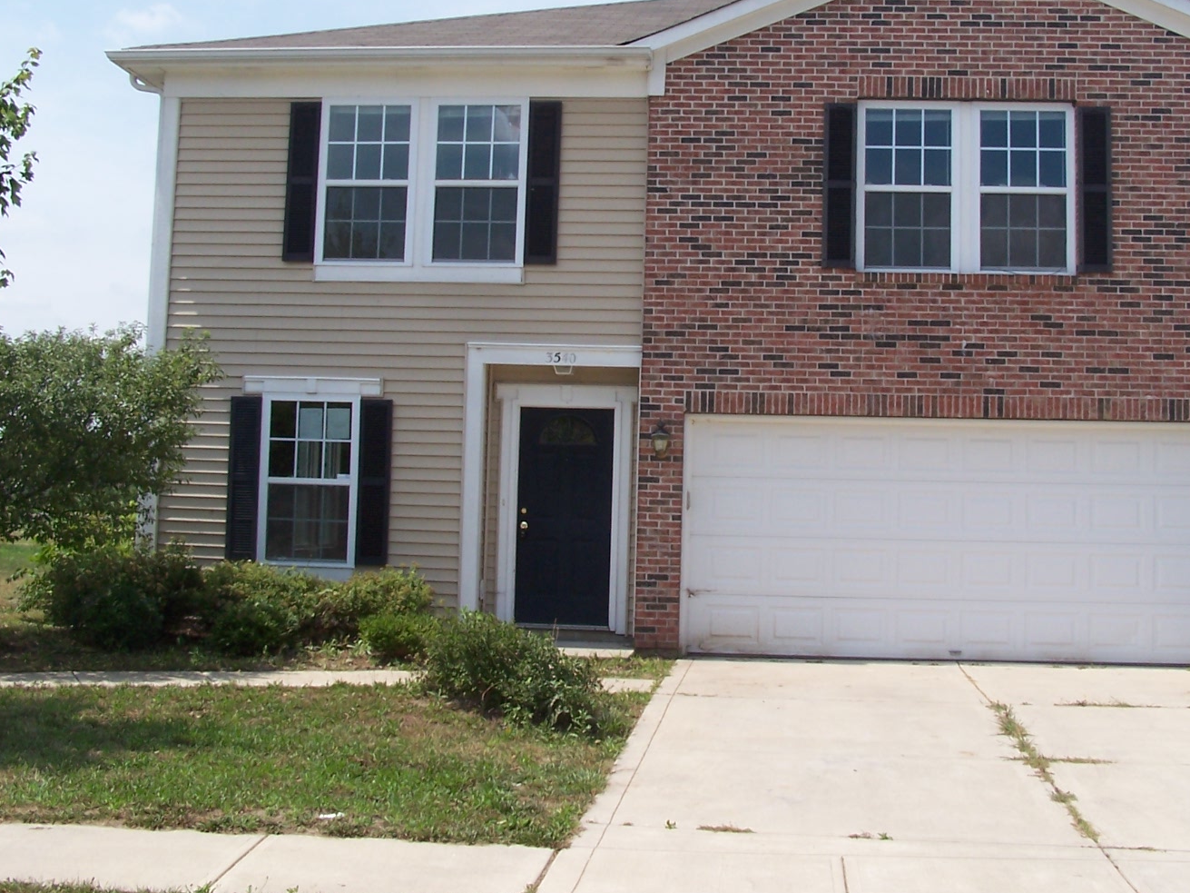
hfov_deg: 39.6
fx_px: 1650
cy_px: 352
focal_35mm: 48
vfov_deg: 30.2
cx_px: 686
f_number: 5.6
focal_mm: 6.3
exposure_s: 1/350
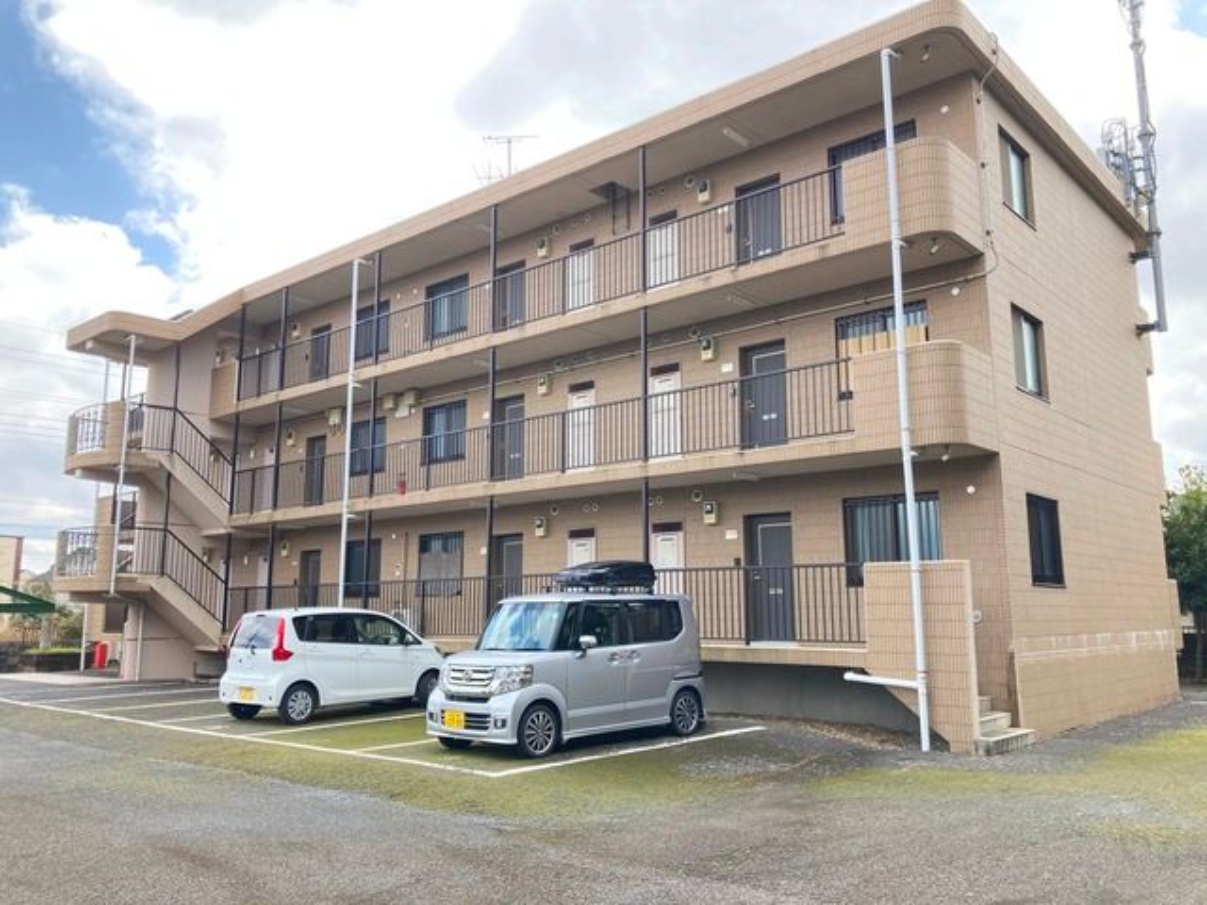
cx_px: 604
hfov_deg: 63.4
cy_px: 452
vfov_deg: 49.7
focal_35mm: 28
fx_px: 976
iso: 20
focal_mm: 3.99
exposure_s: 1/470
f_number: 1.8
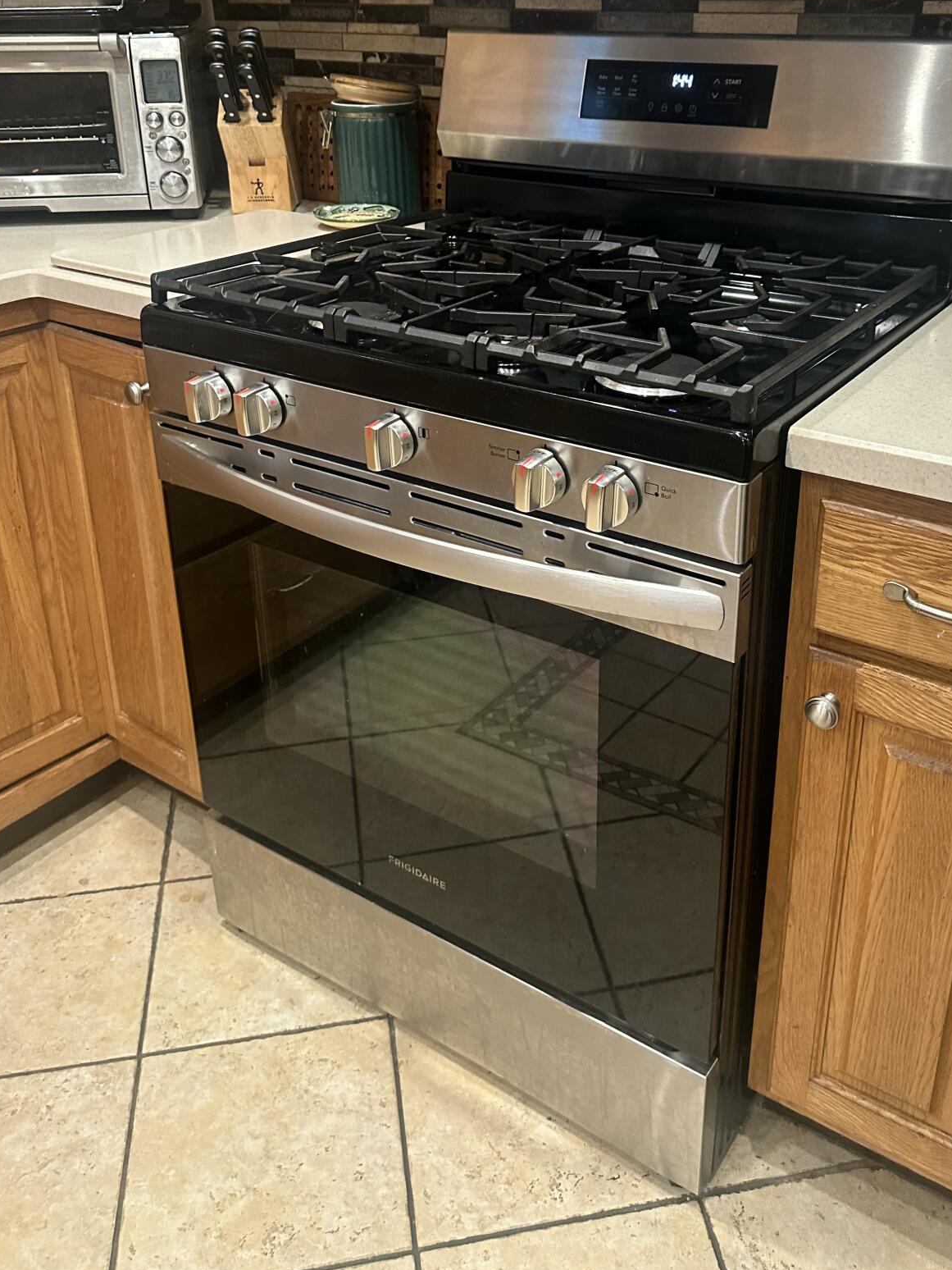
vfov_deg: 57.5
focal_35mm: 31
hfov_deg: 45.3
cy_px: 459
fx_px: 1137
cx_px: 541
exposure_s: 1/60
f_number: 1.78
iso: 500
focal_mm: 6.86
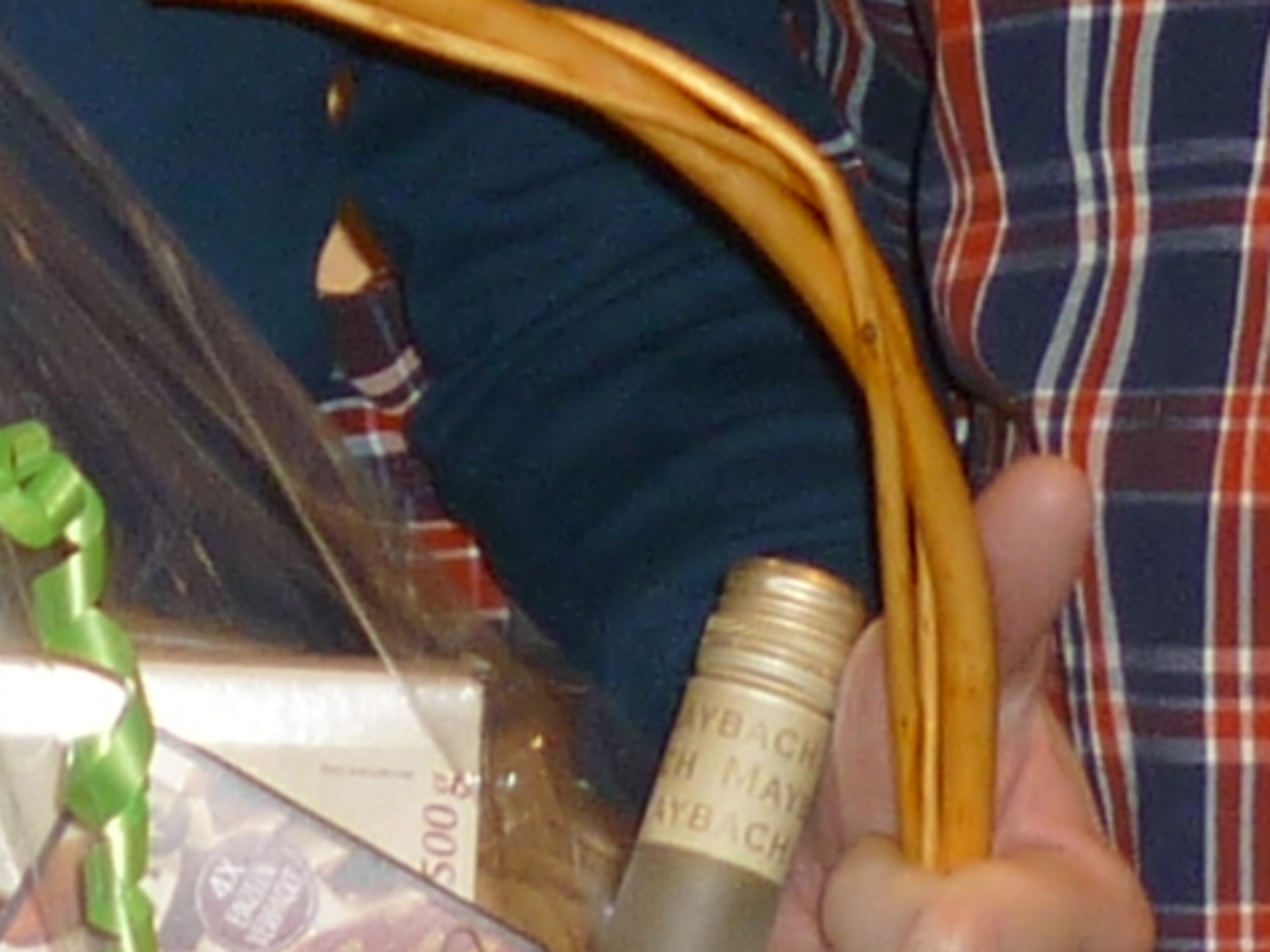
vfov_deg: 5.8
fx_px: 9282
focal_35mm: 253
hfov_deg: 7.7
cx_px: -360
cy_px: -579
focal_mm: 5.5
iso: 100
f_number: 2.8
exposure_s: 1/30
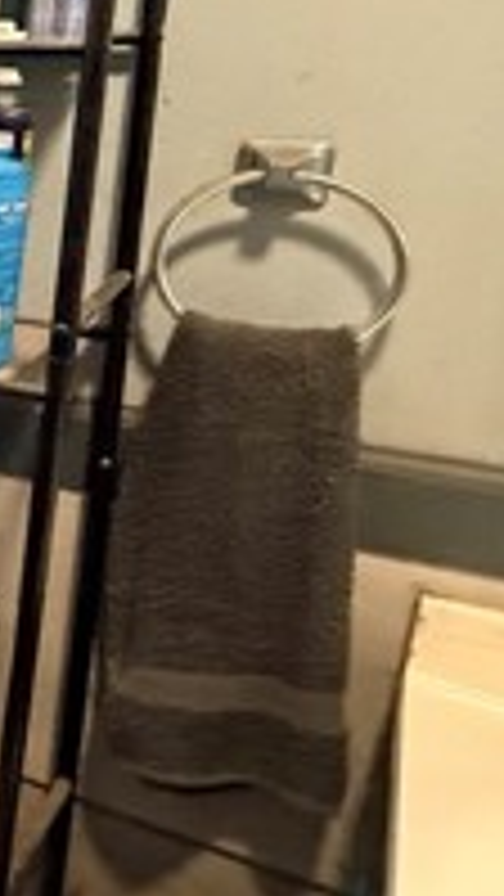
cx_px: -778
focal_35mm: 49
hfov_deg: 14.0
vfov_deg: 41.2
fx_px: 1164
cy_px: 257
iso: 800
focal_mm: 2.22
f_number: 2.2
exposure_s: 1/60
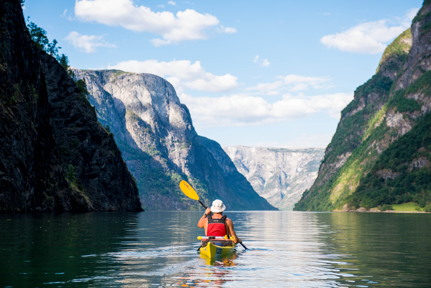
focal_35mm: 58
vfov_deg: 23.4
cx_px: 216
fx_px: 695
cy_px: 144
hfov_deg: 34.5
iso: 100
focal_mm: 58
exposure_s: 1/320
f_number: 3.5
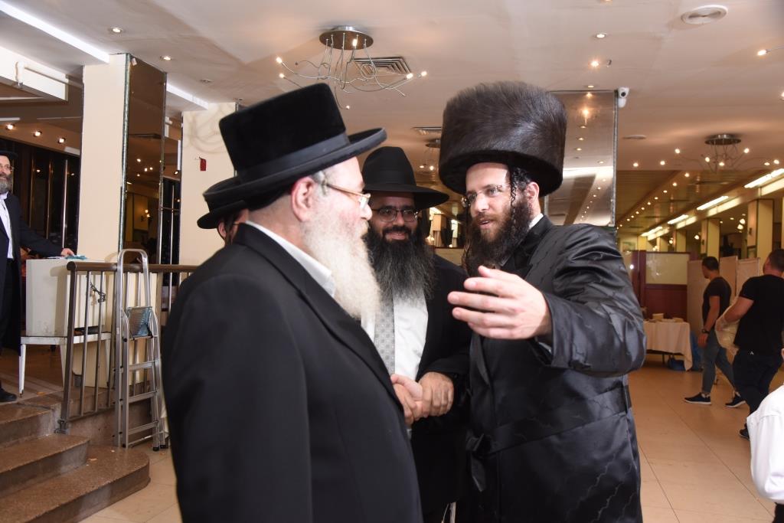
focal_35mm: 30
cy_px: 262
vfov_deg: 43.6
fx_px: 653
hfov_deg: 61.9
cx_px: 392
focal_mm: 30
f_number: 5.6
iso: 640
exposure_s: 1/125
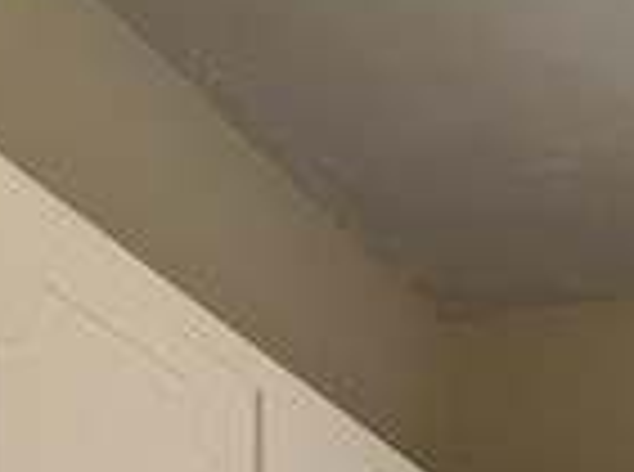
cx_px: 724
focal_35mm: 74
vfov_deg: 13.8
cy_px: 1146
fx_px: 1352
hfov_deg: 24.4
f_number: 1.8
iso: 64
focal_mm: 1.57
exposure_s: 1/120
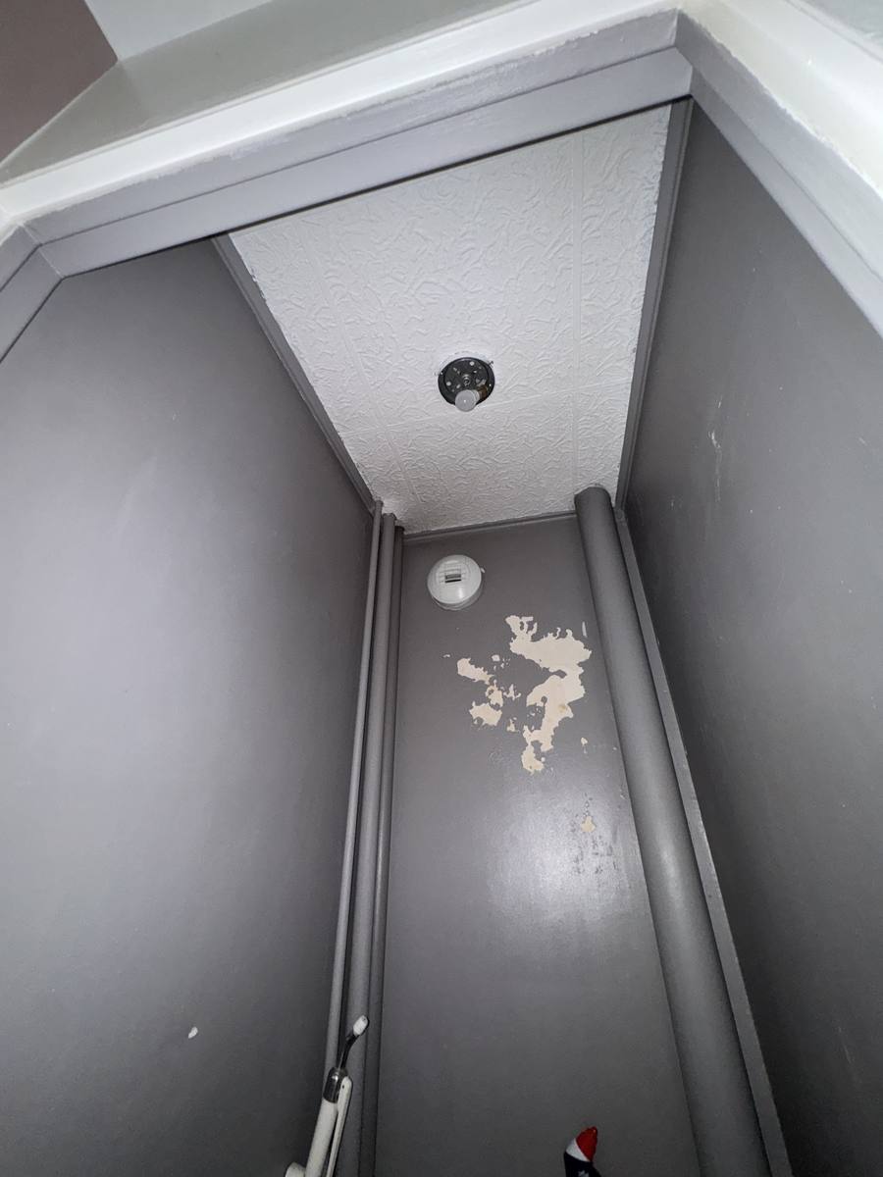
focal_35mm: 14
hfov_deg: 85.7
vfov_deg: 102.1
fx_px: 476
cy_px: 588
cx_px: 442
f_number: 2.2
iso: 125
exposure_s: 1/35
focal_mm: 2.22
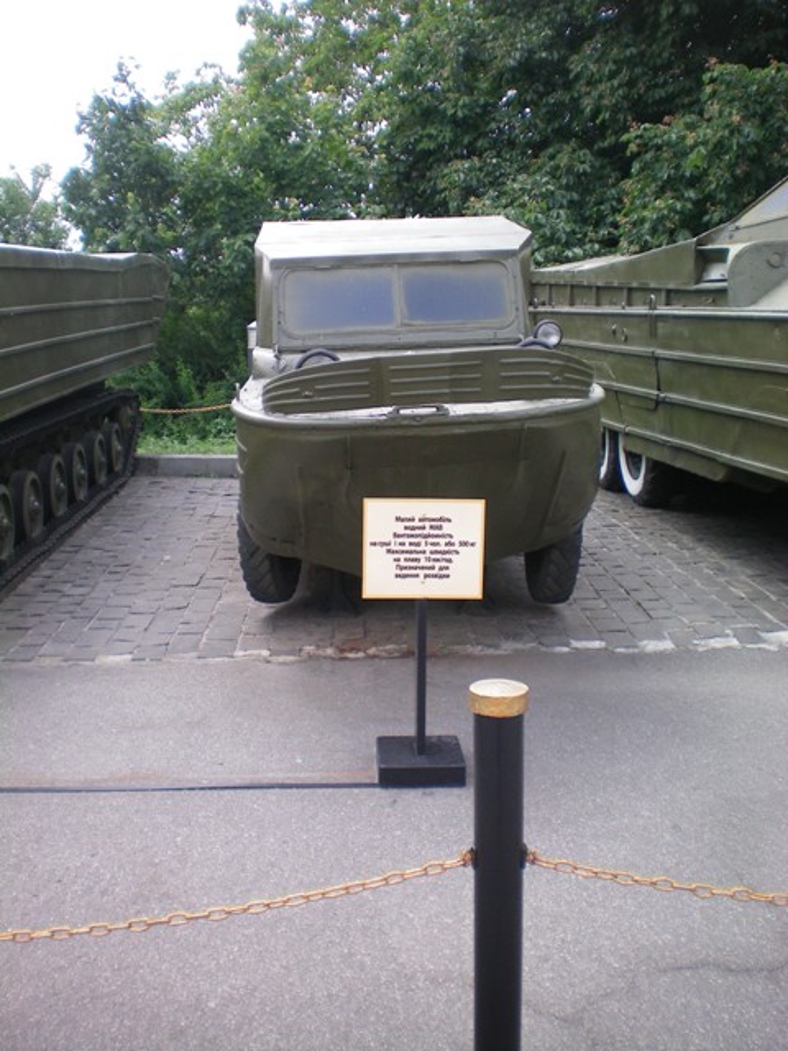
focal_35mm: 38
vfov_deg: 49.0
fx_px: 1153
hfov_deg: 37.7
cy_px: 526
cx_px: 394
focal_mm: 6.3
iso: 64
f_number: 3.1
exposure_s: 1/250
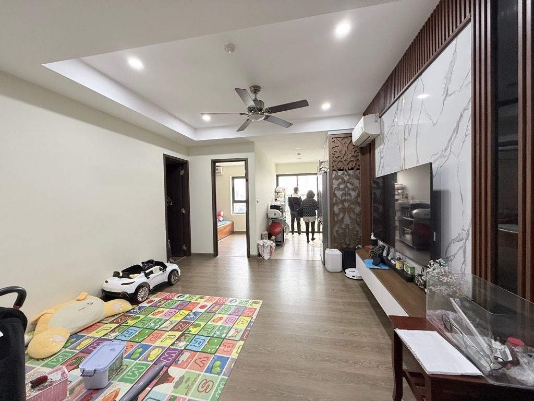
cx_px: 267
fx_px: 216
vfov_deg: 85.7
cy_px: 200
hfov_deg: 102.1
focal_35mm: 14
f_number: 2.2
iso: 200
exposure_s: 1/100
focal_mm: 2.22
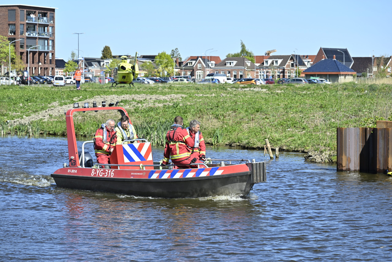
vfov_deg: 13.0
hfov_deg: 19.5
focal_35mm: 105
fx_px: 1143
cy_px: 131
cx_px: 196
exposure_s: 1/200
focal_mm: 105
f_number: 7.1
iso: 64
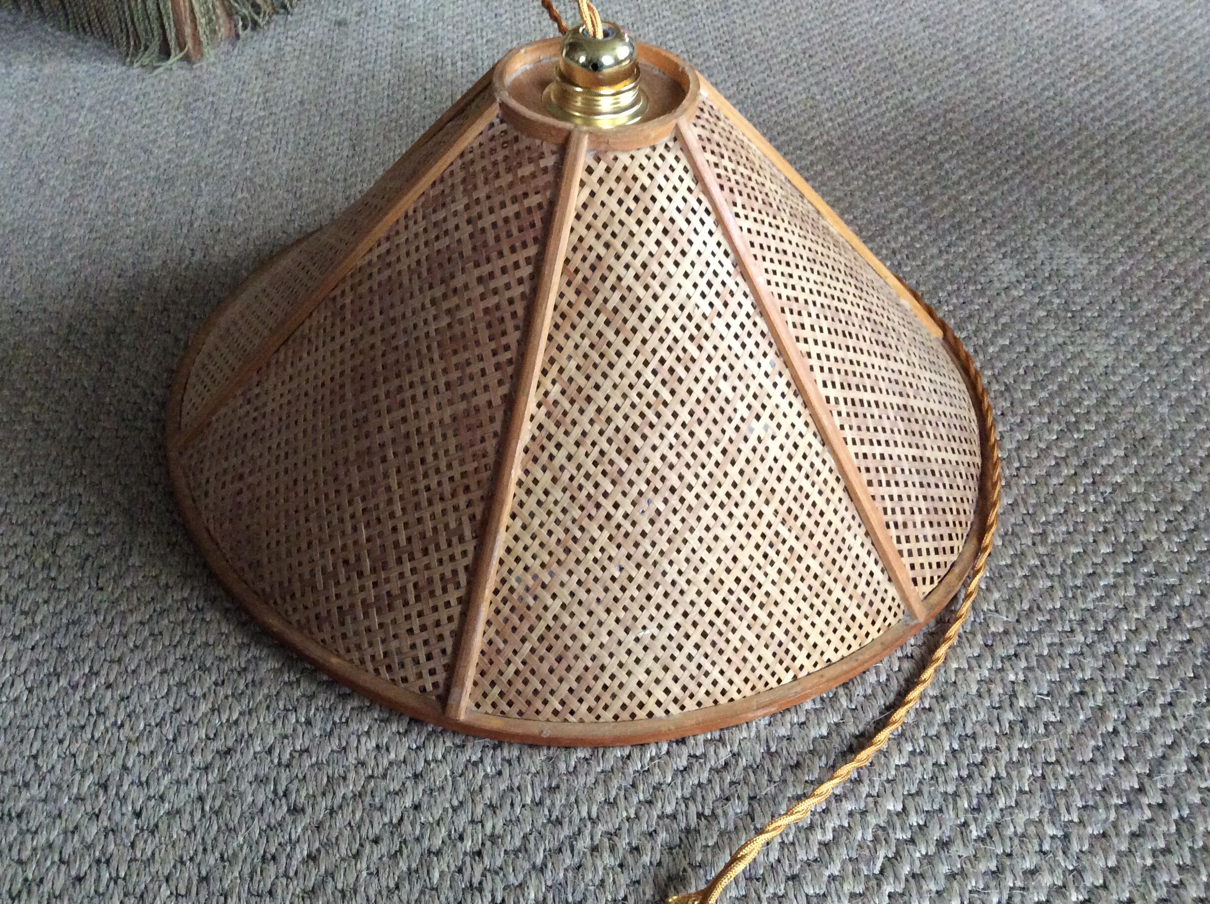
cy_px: 443
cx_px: 577
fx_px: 1187
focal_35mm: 34
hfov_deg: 54.0
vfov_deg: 41.7
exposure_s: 1/25
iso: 250
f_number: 2.4
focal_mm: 3.3
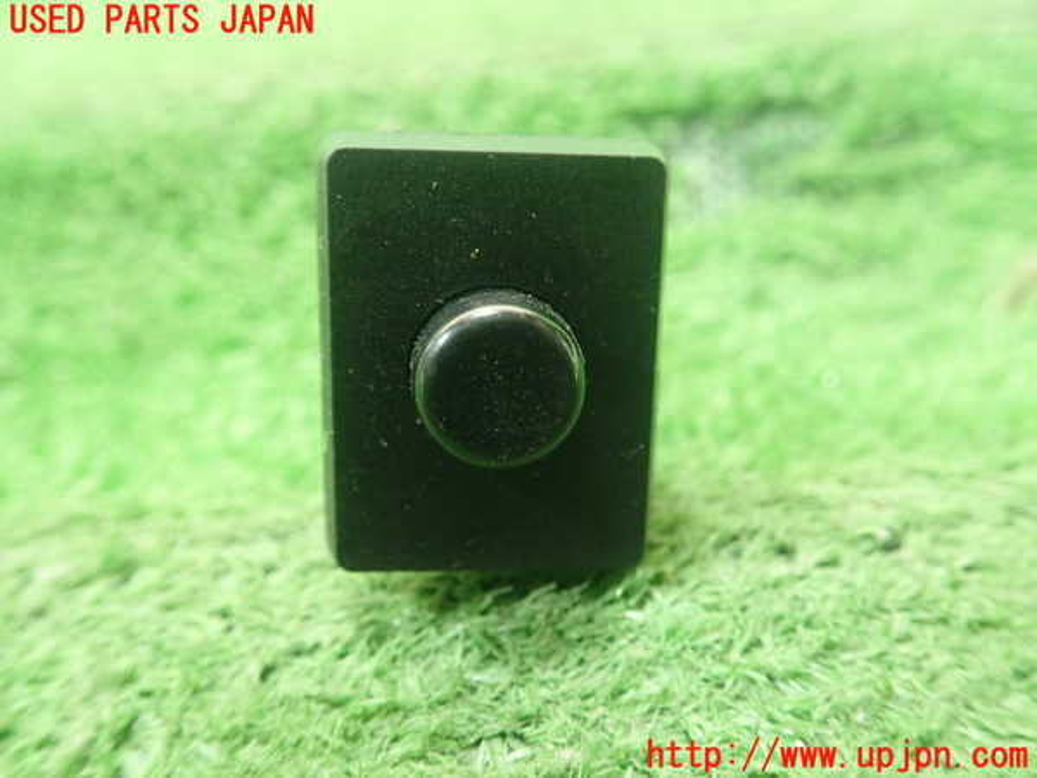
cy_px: 389
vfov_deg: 46.8
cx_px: 518
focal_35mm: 30
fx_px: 899
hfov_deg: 60.0
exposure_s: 1/125
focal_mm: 5.5
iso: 800
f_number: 2.3
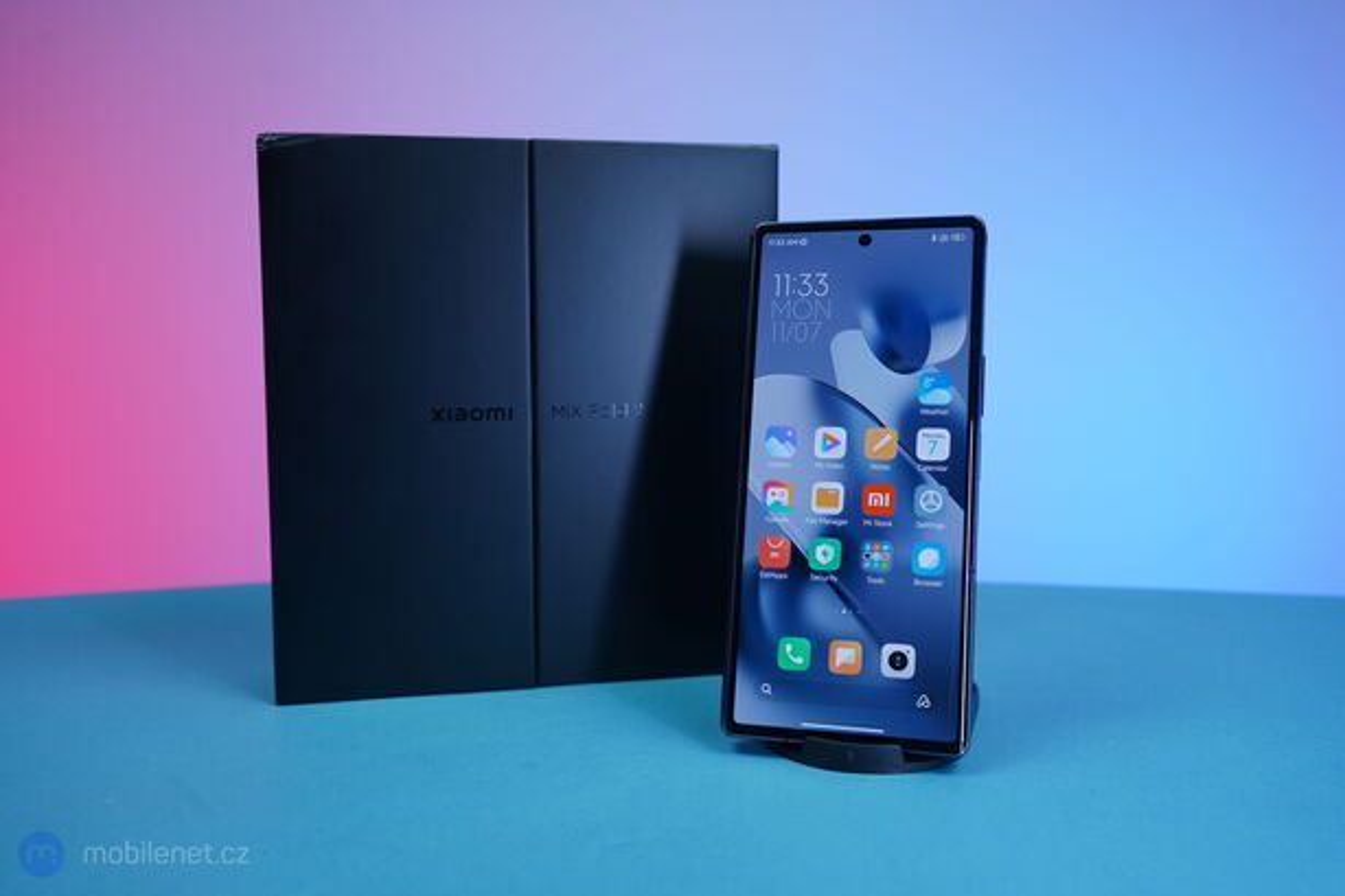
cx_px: 672
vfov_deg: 39.9
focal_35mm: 33
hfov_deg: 57.2
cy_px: 448
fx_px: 1233
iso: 800
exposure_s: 1/125
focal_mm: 33
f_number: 5.6
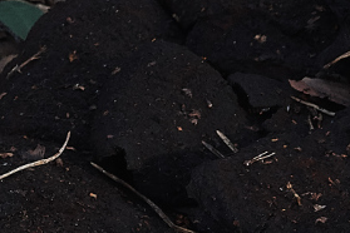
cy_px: 250
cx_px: 517
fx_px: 10470
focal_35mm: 1077
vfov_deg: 1.3
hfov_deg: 1.9
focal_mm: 200
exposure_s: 1/60
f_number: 18
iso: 2000
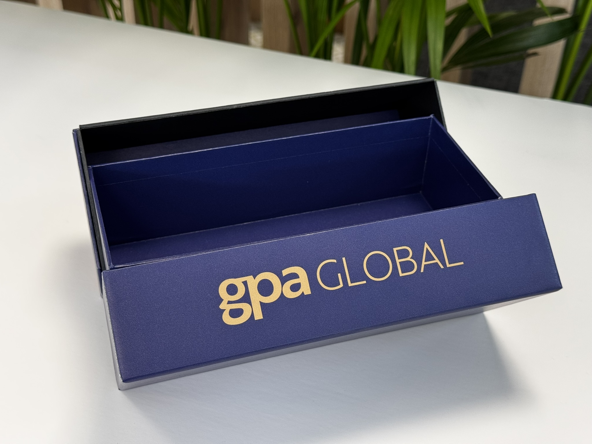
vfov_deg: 30.3
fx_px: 821
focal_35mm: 48
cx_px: 296
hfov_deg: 39.7
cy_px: 222
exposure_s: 1/50
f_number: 1.78
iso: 64
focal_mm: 6.76
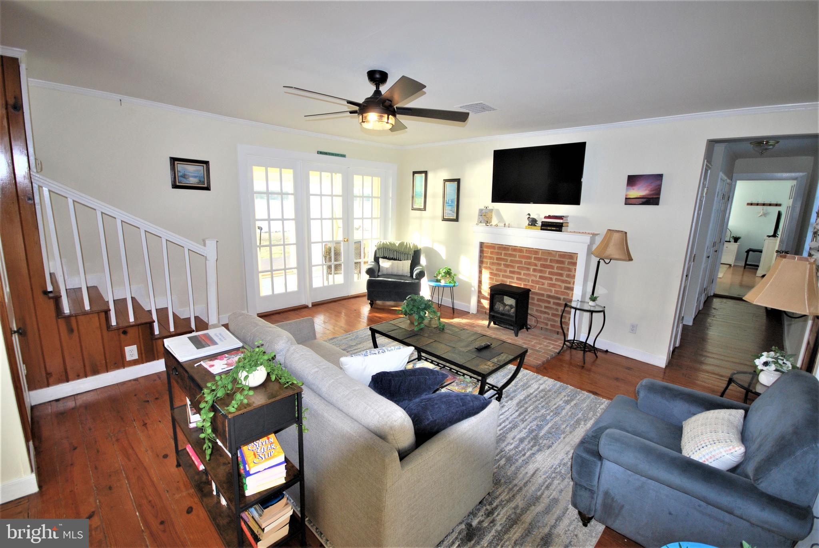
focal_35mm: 15
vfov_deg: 77.5
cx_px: 410
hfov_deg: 100.3
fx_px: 342
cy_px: 274
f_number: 4
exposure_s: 1/60
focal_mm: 10
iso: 200
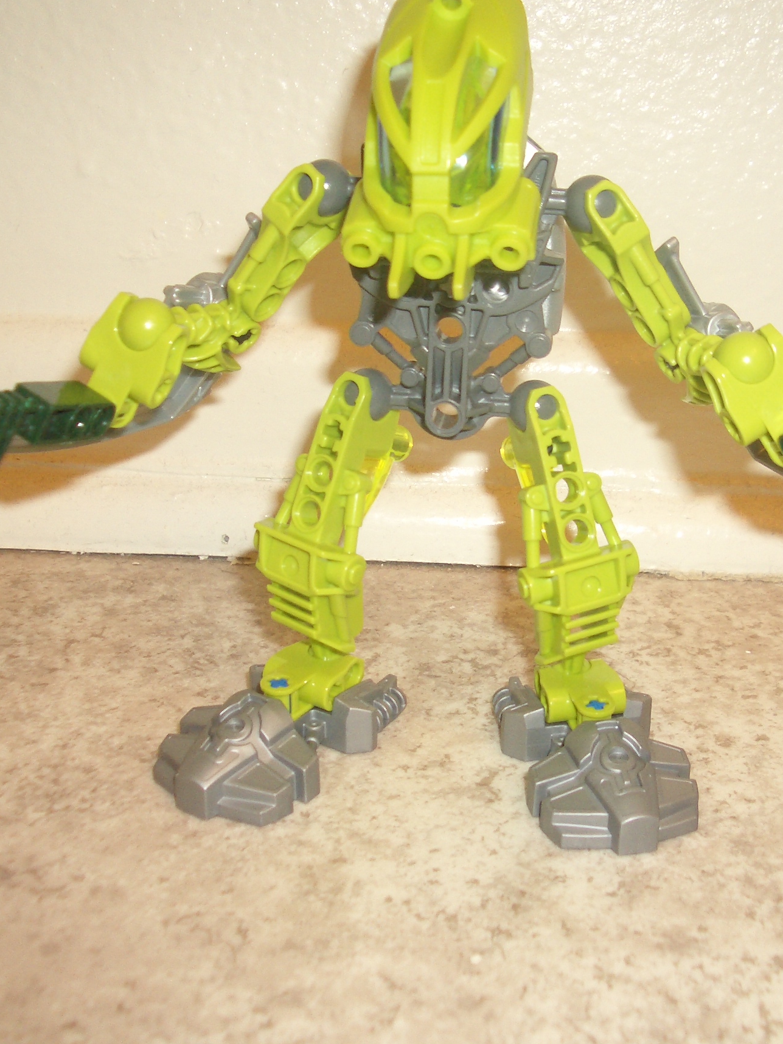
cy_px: 521
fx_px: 1417
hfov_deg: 30.7
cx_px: 493
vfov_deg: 40.4
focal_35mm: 47
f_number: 2.6
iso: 100
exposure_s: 1/60
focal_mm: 5.8
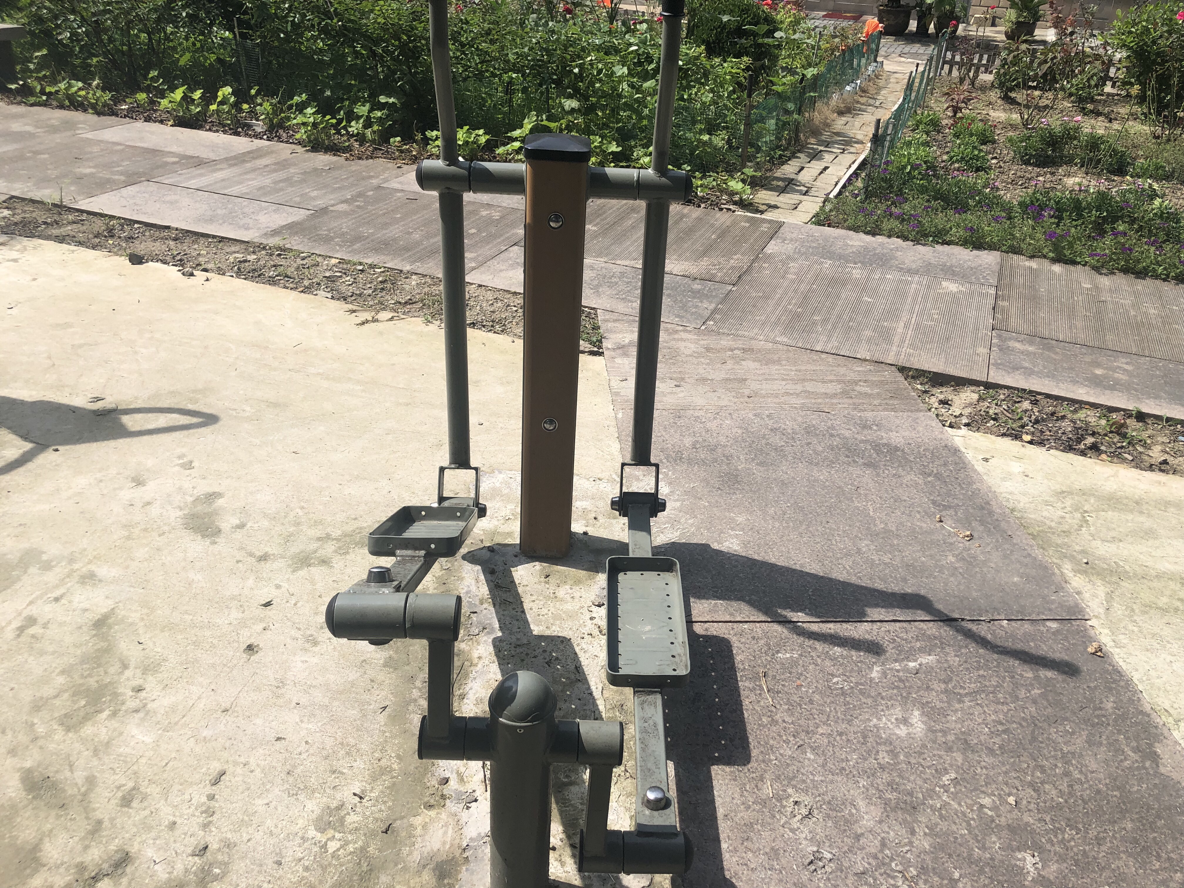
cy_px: 444
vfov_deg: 49.7
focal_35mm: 28
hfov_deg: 63.4
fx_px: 958
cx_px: 592
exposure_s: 1/2404
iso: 20
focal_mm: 4
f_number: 1.8
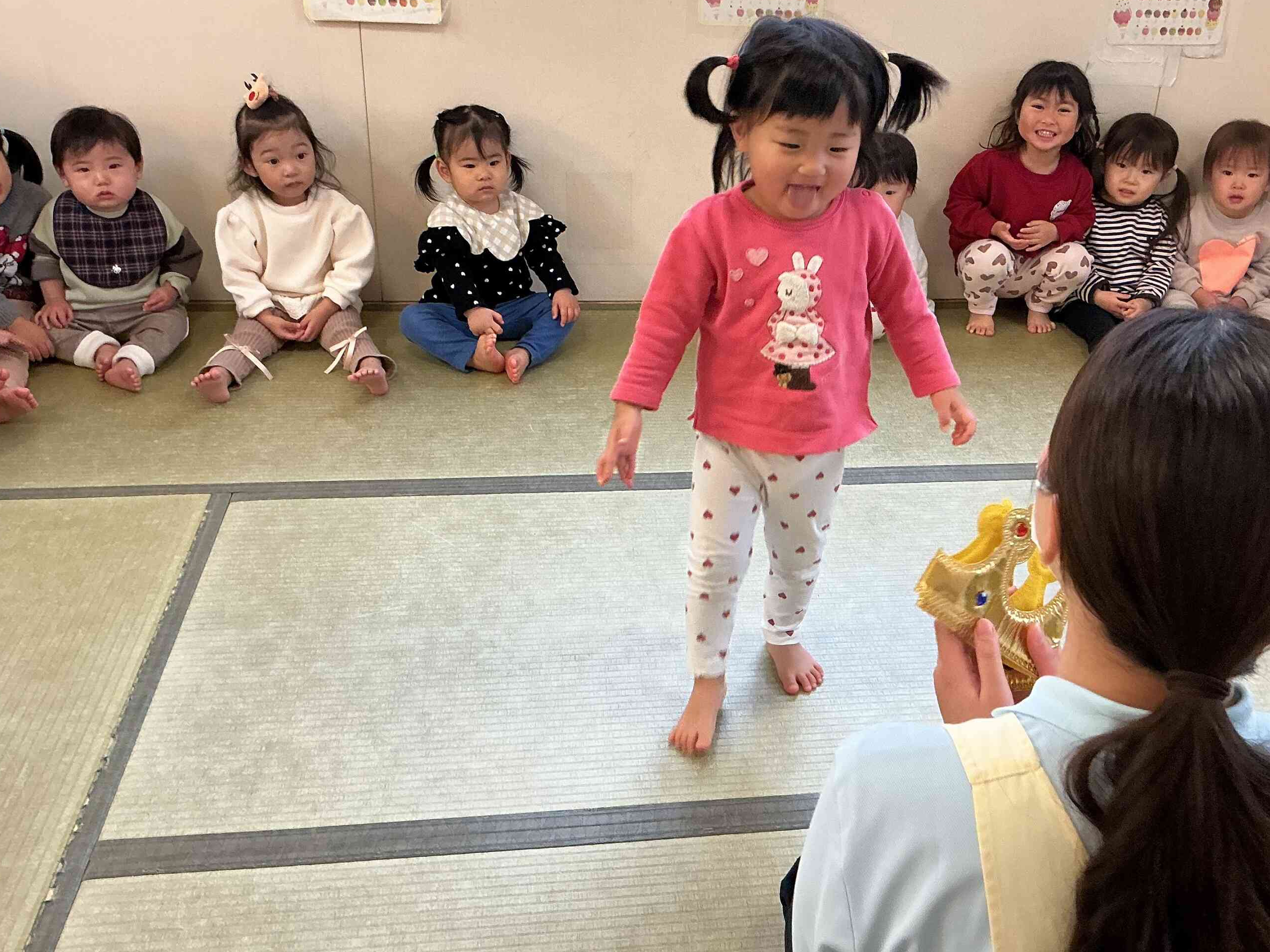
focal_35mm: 37
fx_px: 1357
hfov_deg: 49.9
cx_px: 756
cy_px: 441
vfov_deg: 38.6
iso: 125
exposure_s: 1/60
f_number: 1.8
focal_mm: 3
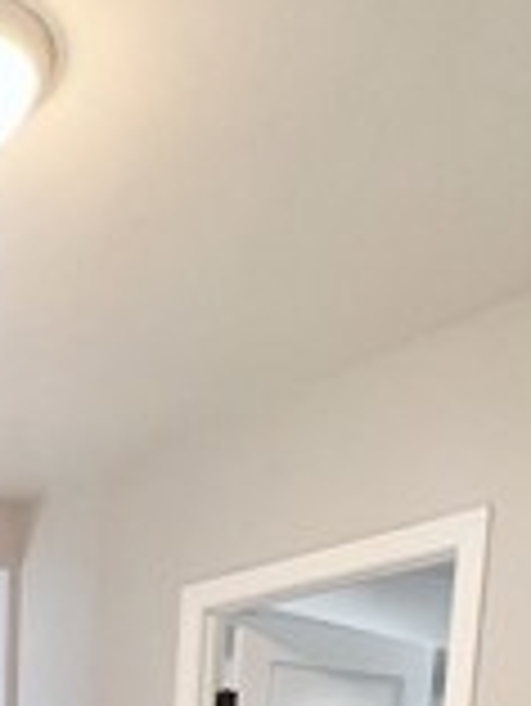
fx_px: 1083
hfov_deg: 25.4
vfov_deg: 25.5
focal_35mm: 53
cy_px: 1097
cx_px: -68
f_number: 1.8
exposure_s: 1/60
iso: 200
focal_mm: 1.57
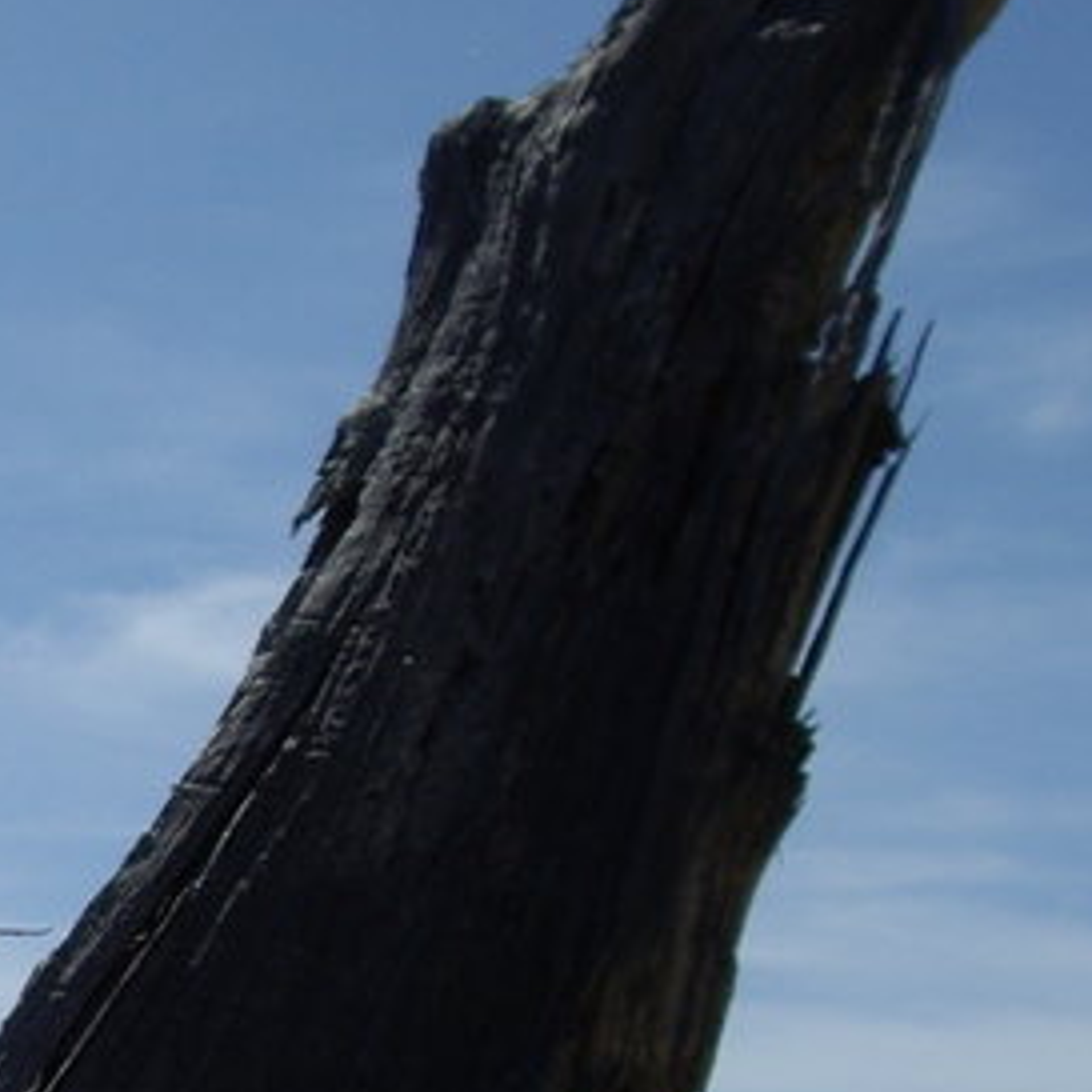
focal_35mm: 126
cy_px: 1120
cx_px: -624
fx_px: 4497
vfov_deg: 13.6
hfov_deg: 13.0
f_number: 4.3
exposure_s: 1/800
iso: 50
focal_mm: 6.2
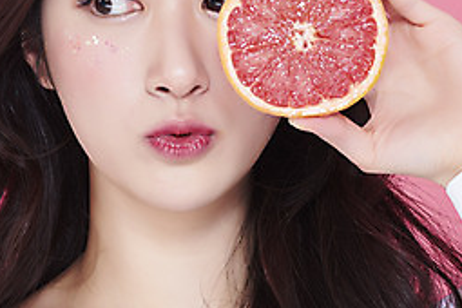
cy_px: 91
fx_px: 3170
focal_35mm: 247
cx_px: 39
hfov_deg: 8.3
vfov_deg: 5.6
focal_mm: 105
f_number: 11
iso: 64
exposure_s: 1/125
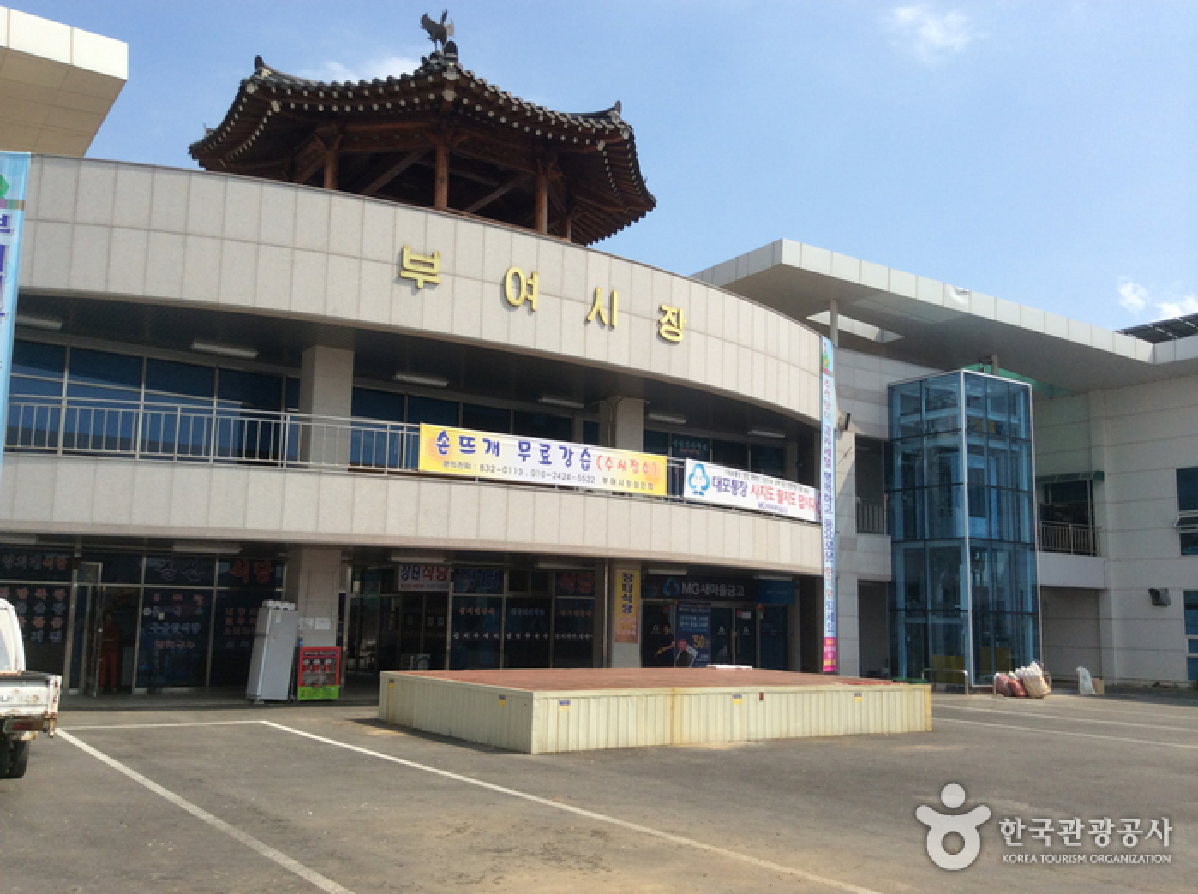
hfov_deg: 55.4
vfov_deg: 42.8
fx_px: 1140
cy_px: 447
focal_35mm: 33
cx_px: 599
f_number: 2.4
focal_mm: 3.3
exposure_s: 1/1546
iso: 32
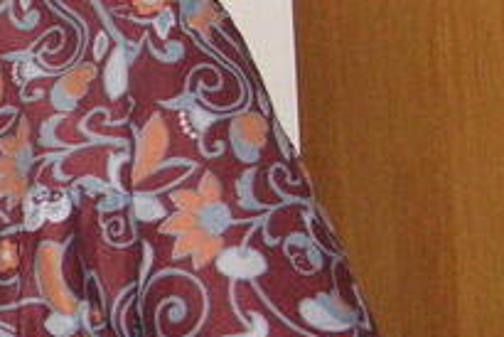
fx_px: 2844
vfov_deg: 6.8
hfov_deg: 9.6
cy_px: 69
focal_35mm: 203
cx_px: -418
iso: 160
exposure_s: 1/45
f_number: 3.4
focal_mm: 8.4
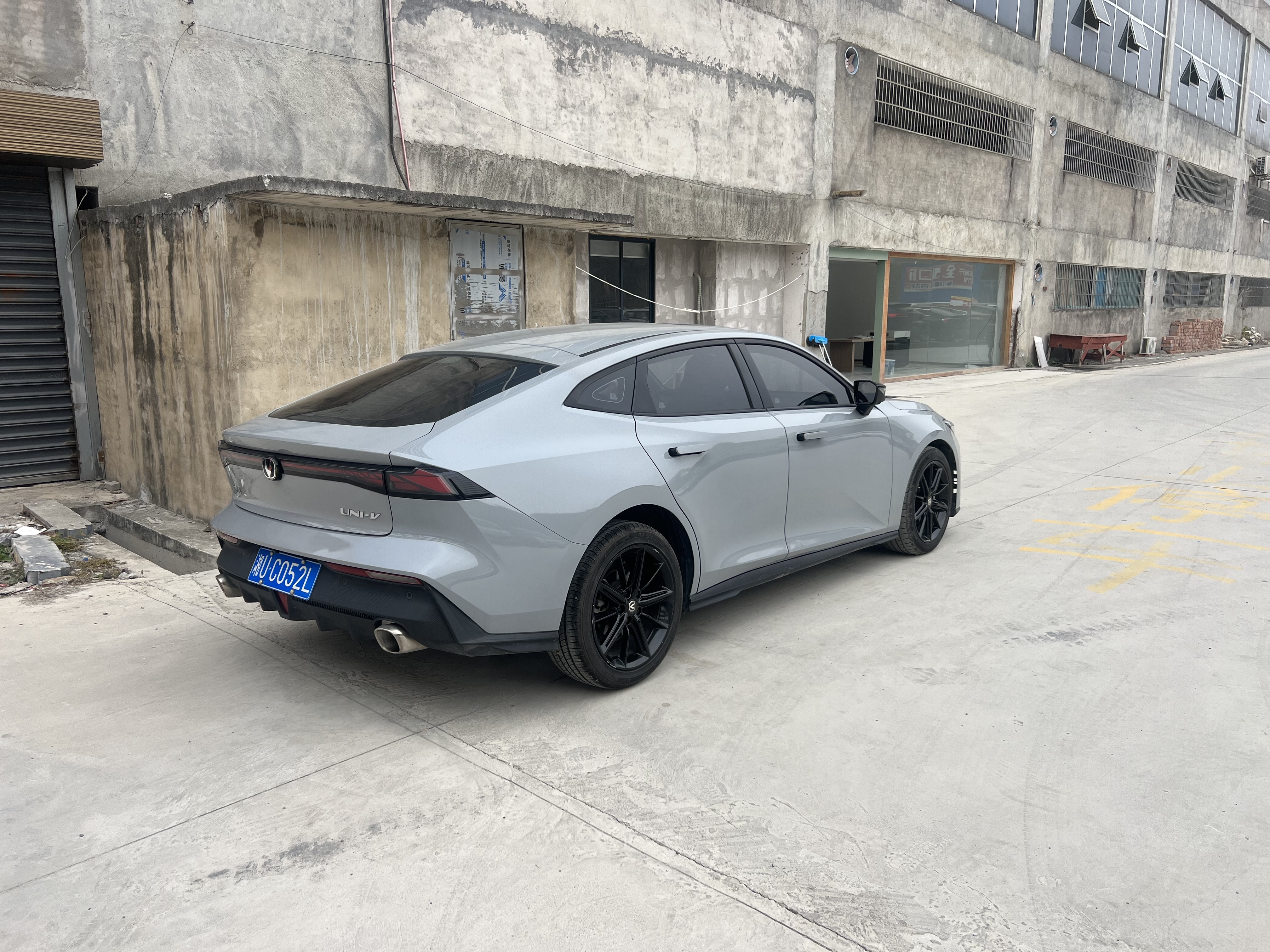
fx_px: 954
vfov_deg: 53.1
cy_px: 476
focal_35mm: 26
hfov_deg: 67.3
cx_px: 635
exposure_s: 1/1252
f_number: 1.5
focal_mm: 5.7
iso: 50
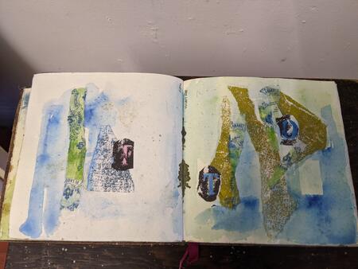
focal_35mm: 27
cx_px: 179
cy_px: 134
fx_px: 279
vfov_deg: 51.4
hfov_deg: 65.3
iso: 234
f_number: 1.8
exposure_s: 1/33.3
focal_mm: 4.44
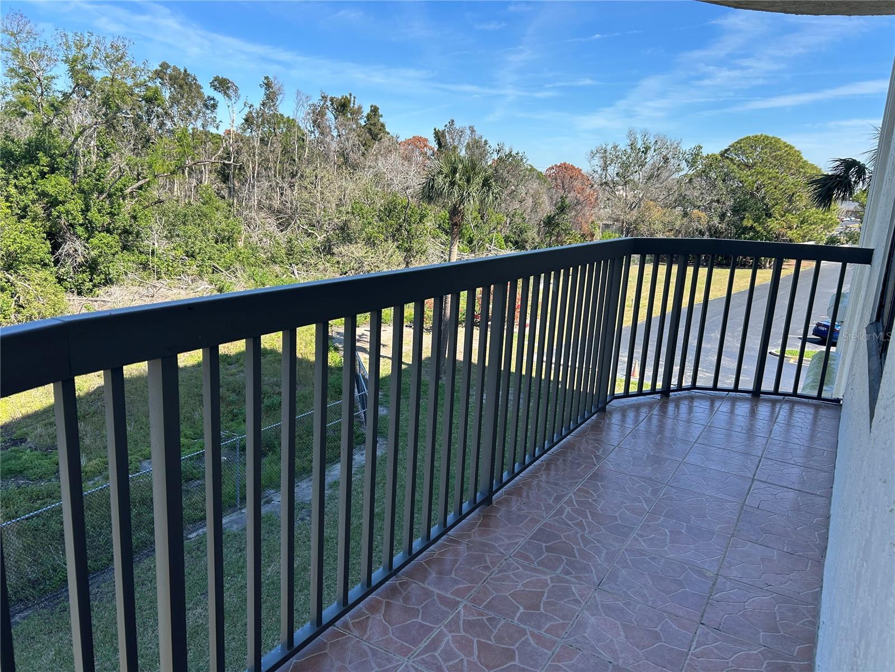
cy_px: 336
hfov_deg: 67.3
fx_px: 672
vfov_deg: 53.1
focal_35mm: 26
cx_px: 448
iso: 50
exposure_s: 1/1377
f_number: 1.5
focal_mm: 5.7
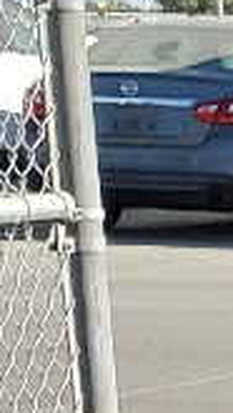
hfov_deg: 3.5
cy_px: 946
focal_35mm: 274
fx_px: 3005
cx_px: 1701
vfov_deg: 7.4
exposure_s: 1/1667
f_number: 1.5
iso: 50
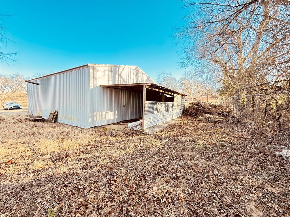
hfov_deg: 102.1
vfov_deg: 85.7
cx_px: 145
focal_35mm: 14
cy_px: 108
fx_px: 117
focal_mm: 2.22
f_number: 2.2
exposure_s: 1/99
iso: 100
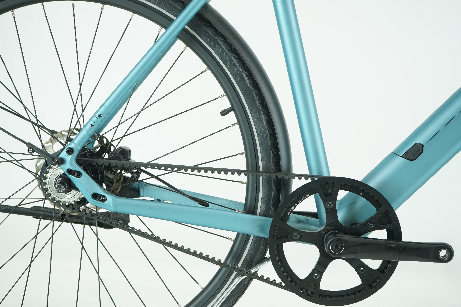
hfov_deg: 32.9
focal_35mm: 61
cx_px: 230
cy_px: 154
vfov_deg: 22.3
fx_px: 781
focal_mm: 61
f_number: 6.3
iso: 2500
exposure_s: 1/200
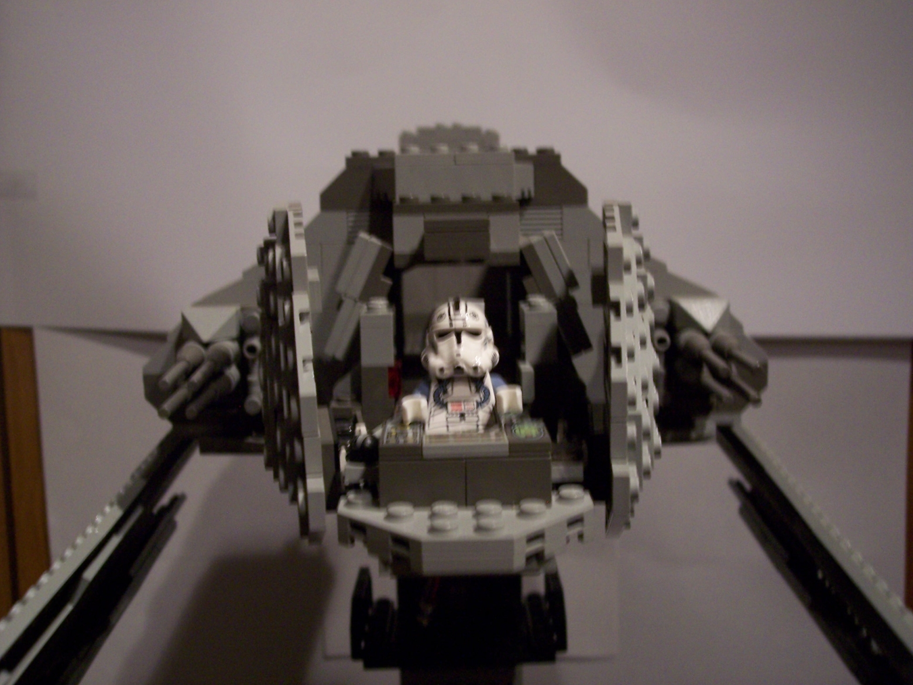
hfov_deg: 46.8
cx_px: 464
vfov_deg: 36.0
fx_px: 1055
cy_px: 337
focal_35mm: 40
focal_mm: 8
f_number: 3.4
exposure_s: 1/8
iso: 200
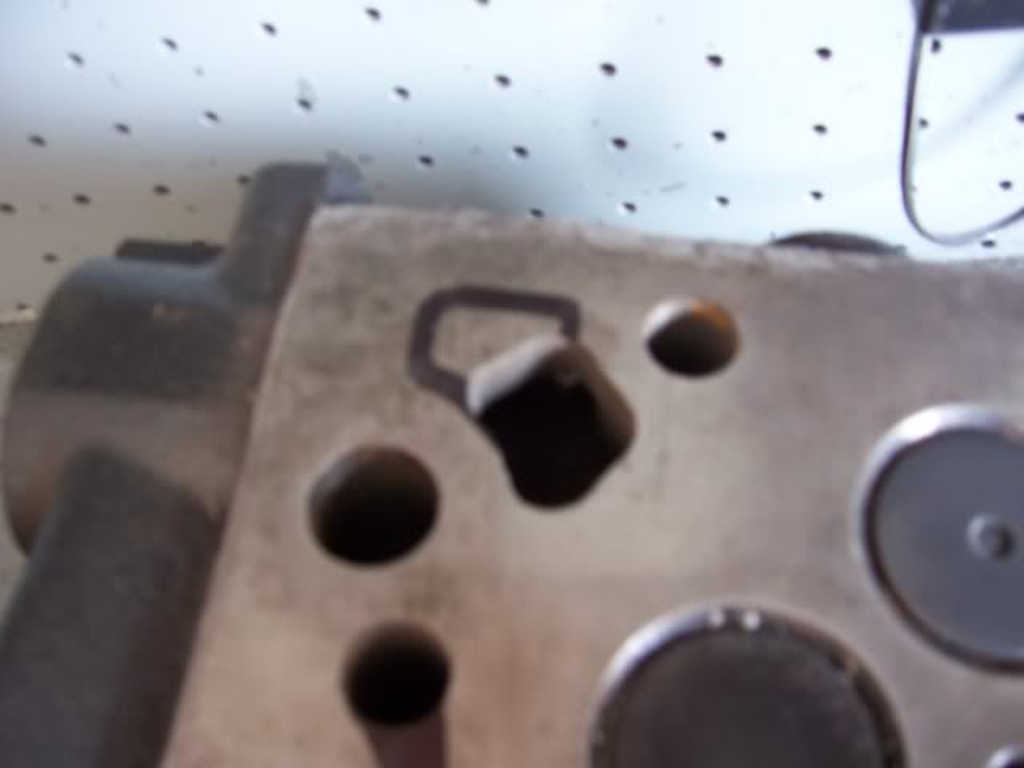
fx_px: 1065
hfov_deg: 51.4
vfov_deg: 39.7
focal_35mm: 36
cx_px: 512
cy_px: 384
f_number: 3
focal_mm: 6
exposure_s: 1/20
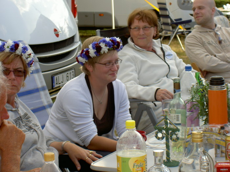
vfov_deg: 12.7
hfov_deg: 16.8
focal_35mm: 117
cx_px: 115
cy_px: 86
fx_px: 777
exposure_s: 1/125
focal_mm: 24
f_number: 4.9
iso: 50
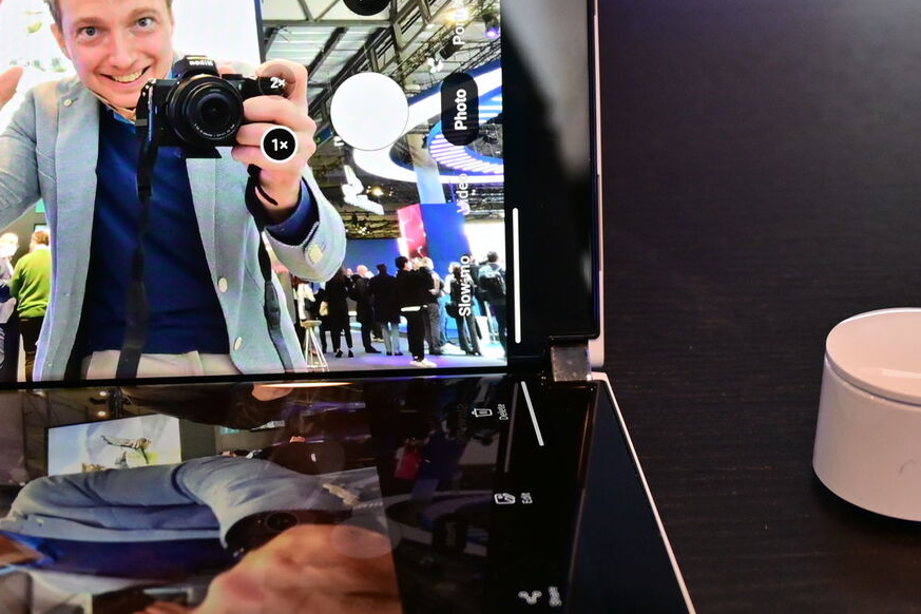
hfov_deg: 20.6
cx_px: 482
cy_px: 226
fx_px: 2533
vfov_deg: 13.8
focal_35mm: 99
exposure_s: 1/50
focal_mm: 30
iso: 500
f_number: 4.8
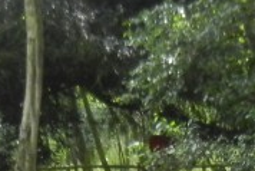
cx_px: 189
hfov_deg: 11.4
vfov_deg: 7.4
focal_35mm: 179
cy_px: 342
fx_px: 1269
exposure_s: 1/245
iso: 640
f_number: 3.5
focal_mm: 5.4
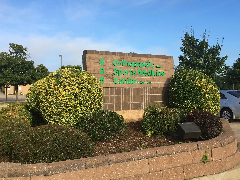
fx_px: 263
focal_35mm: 38
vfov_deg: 37.7
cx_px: 135
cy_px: 100
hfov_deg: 48.9
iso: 25
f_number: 2.2
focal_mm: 4.15
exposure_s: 1/1221
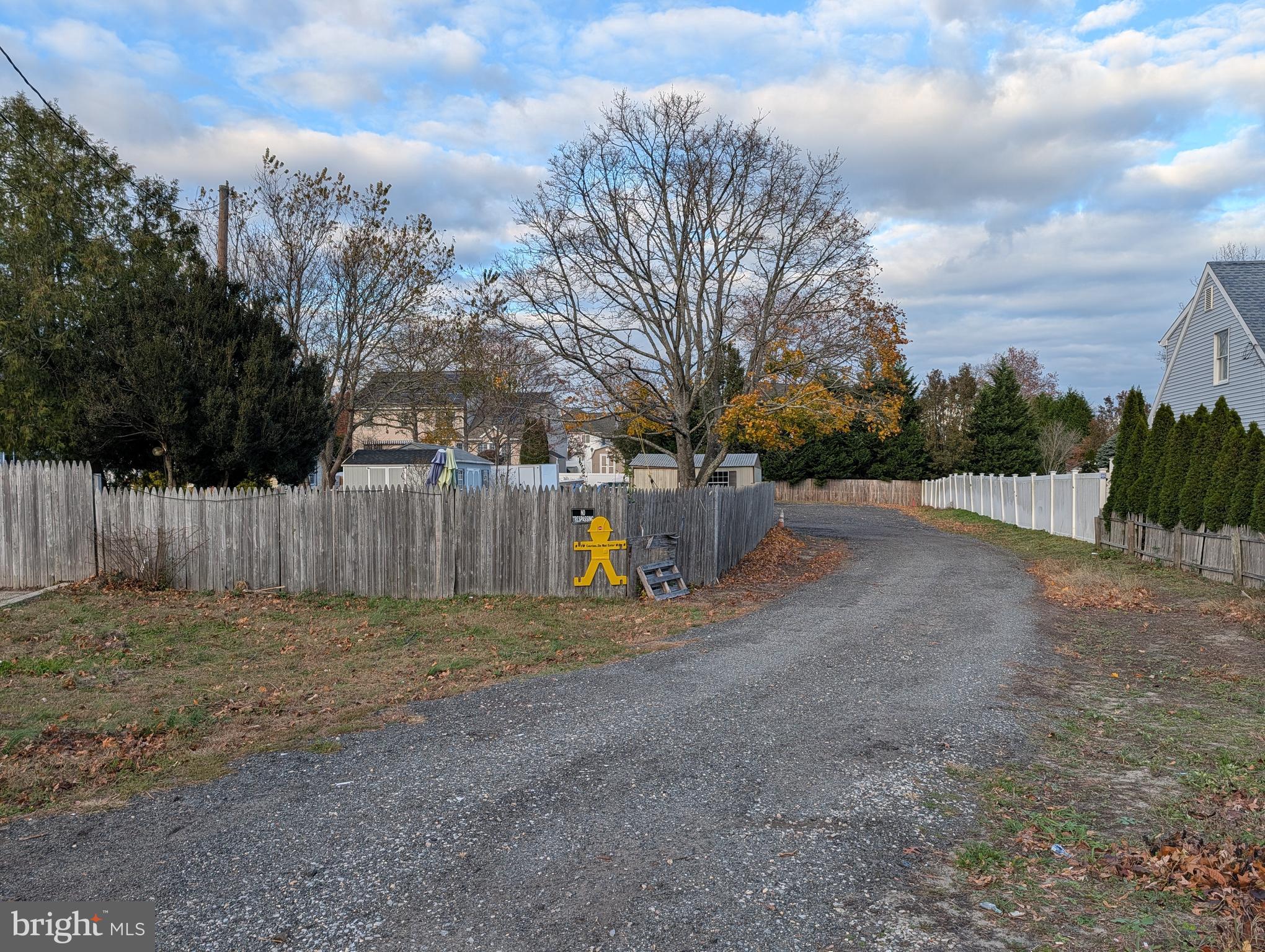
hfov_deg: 71.5
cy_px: 476
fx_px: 878
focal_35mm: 24
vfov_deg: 56.9
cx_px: 632
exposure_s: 1/250
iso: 19
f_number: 1.68
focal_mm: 6.9
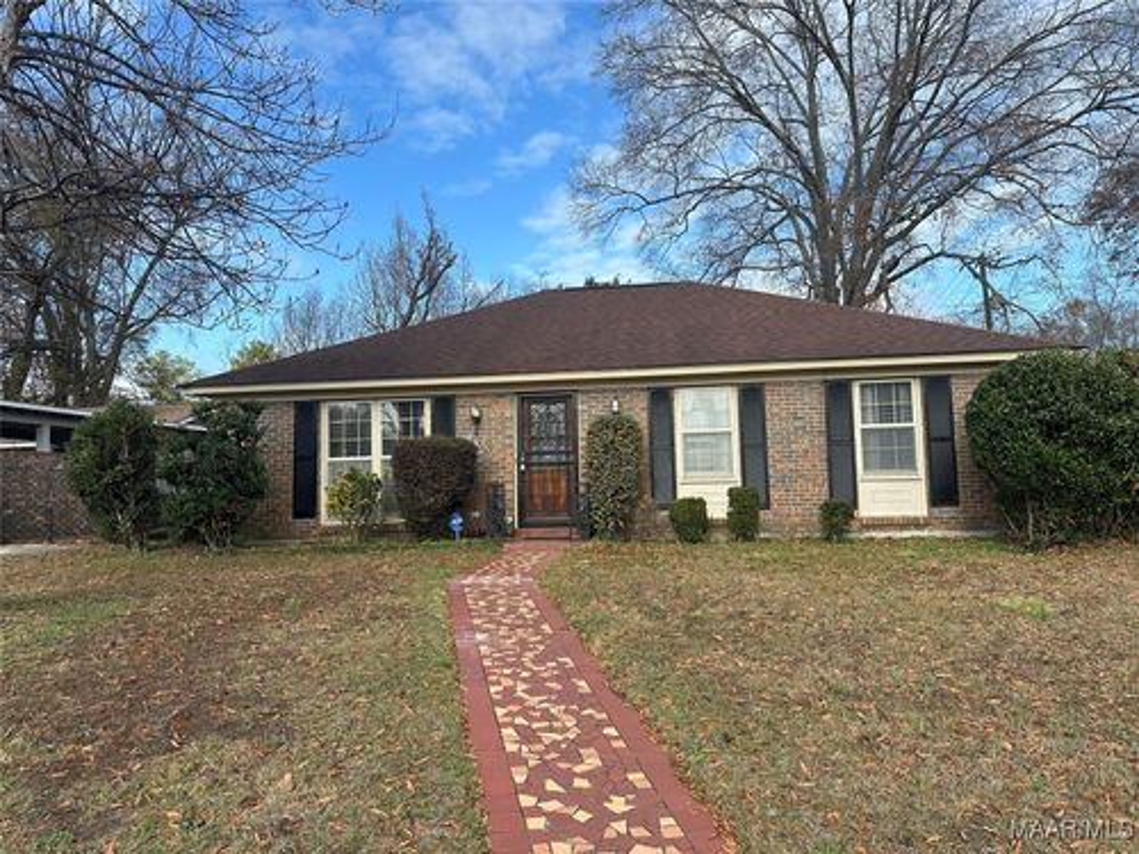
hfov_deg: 71.6
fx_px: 790
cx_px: 570
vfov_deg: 56.8
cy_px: 427
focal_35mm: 24
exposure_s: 1/2591
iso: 80
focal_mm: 6.86
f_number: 1.78
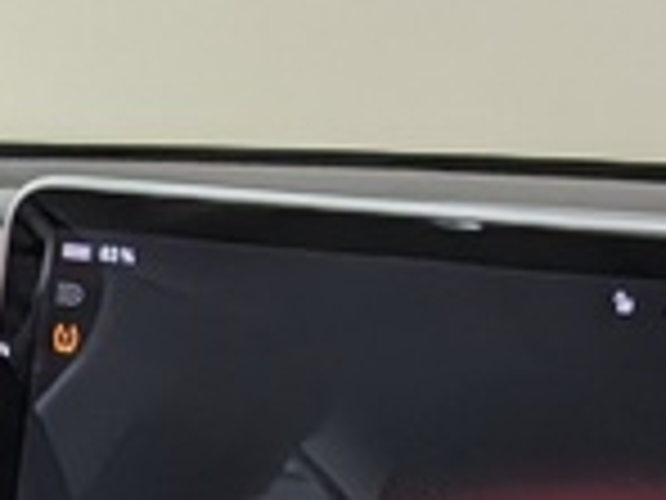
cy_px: 1162
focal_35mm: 166
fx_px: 3194
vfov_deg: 8.3
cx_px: 126
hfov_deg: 11.9
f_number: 1.7
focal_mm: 4.53
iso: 27
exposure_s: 1/120
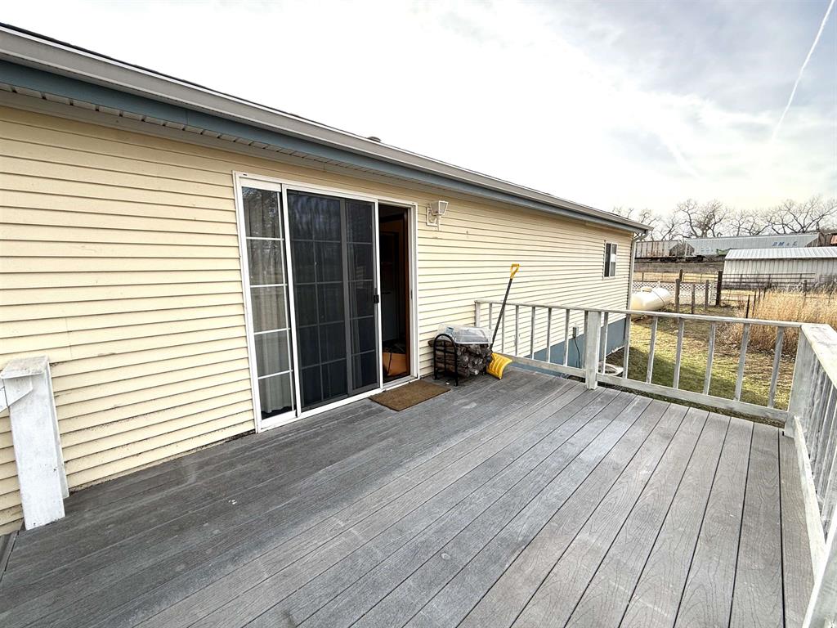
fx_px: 339
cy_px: 314
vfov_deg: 85.7
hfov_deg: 102.1
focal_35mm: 14
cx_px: 418
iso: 50
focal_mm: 2.22
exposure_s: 1/281
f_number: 2.2
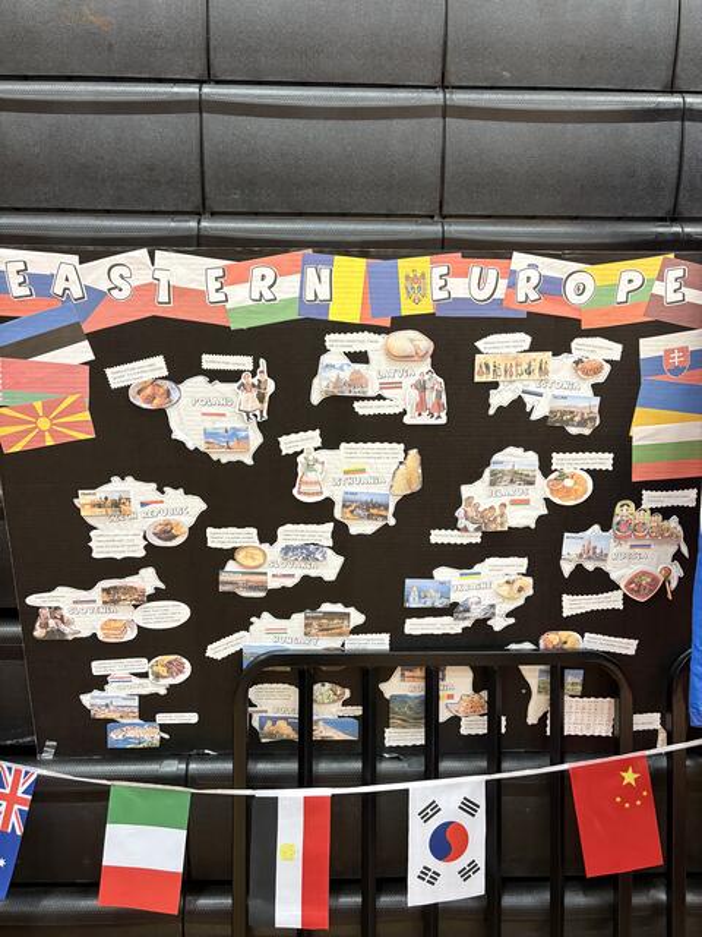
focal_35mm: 26
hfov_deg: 53.1
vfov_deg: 67.3
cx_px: 351
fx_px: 703
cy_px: 468
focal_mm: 5.96
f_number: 1.6
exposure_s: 1/60
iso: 250
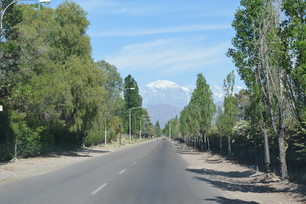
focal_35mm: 82
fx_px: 701
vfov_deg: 16.5
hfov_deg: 24.6
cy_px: 102
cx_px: 153
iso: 100
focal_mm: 55
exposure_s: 1/200
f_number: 7.1
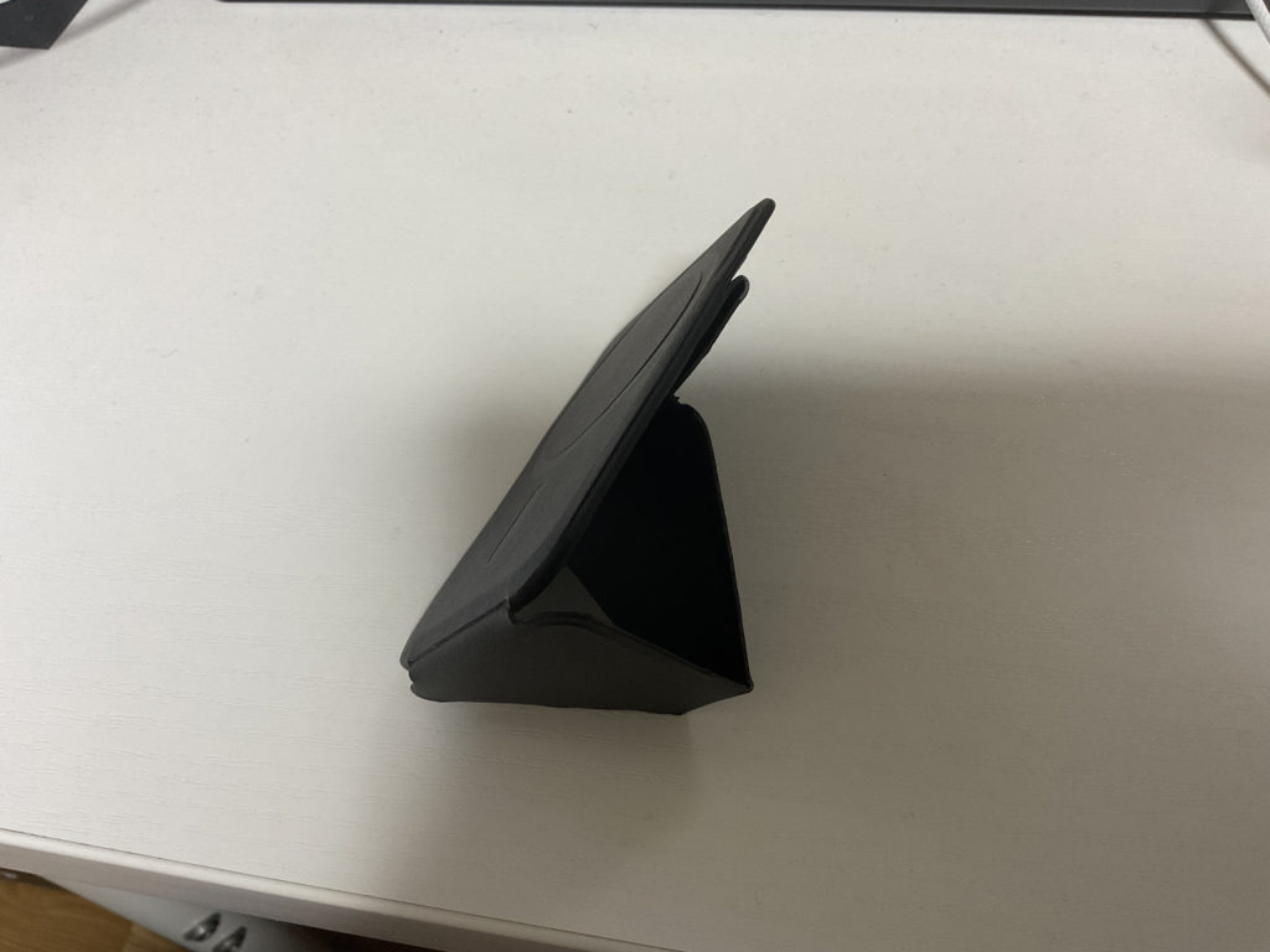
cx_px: 635
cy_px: 476
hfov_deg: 61.7
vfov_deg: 48.2
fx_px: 1064
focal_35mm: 29
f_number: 1.8
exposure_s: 1/60
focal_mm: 3
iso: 125
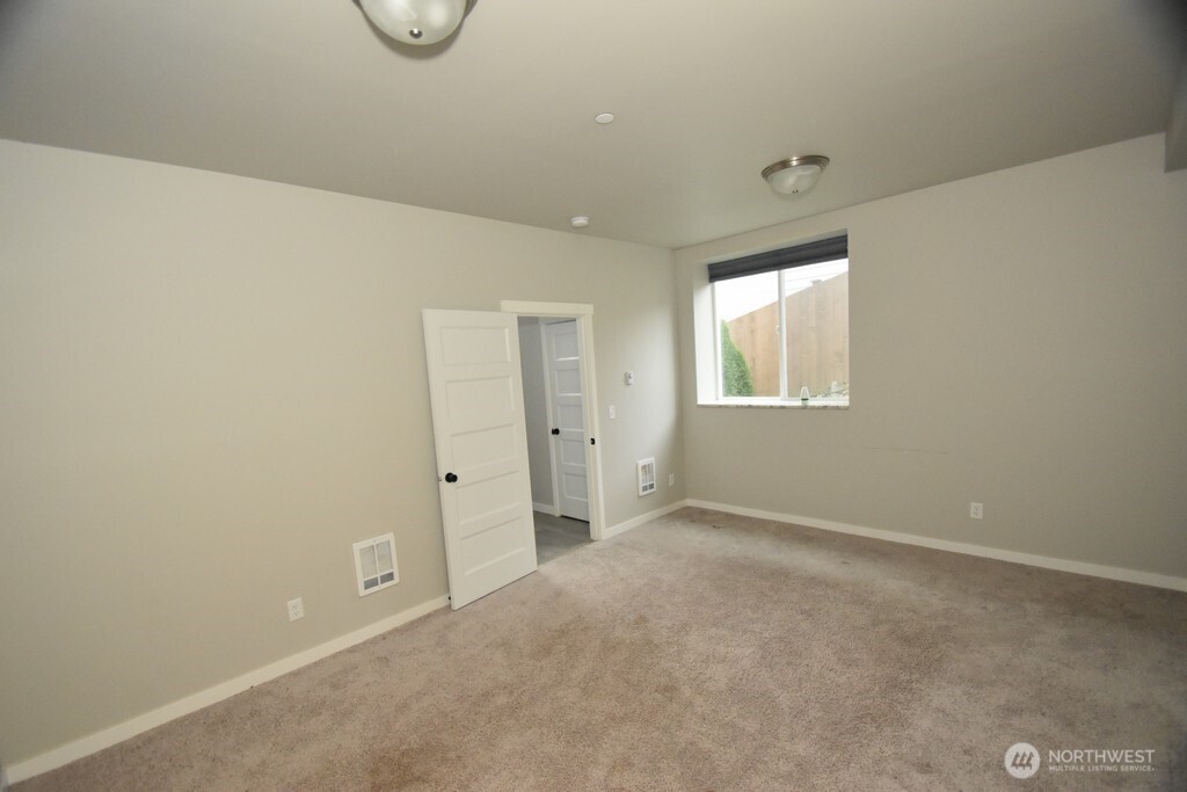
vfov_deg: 77.3
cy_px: 396
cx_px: 594
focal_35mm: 15
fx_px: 495
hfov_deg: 100.4
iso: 2500
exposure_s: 1/60
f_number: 4
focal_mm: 10
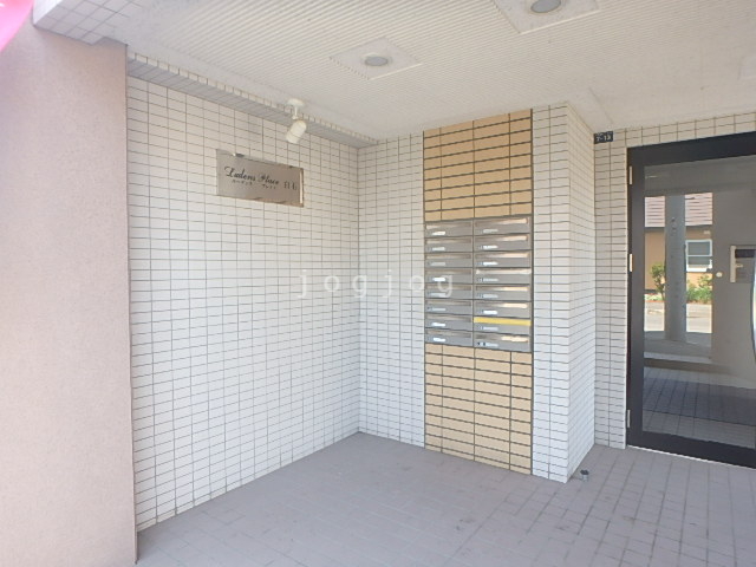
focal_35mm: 21
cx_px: 378
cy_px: 284
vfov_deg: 63.4
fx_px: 459
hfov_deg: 79.0
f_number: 3.5
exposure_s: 1/60
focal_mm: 3.7
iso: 200
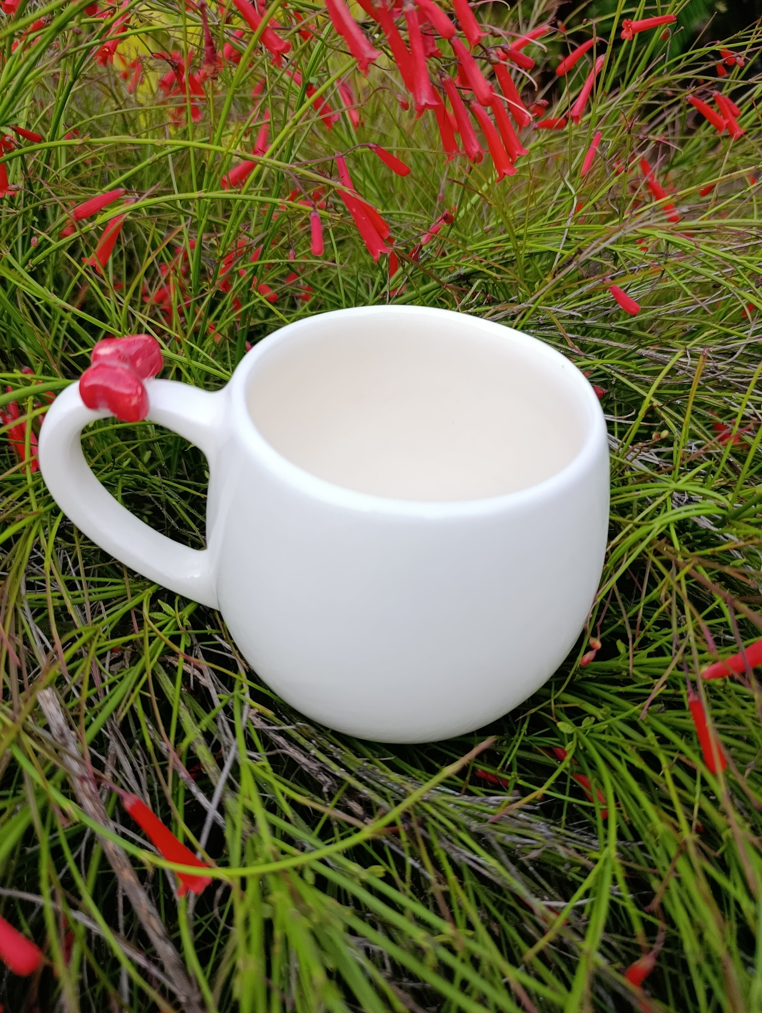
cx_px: 381
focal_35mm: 23
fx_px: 673
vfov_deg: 73.8
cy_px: 506
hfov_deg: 59.0
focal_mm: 6.11
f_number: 1.65
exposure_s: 1/100
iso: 76
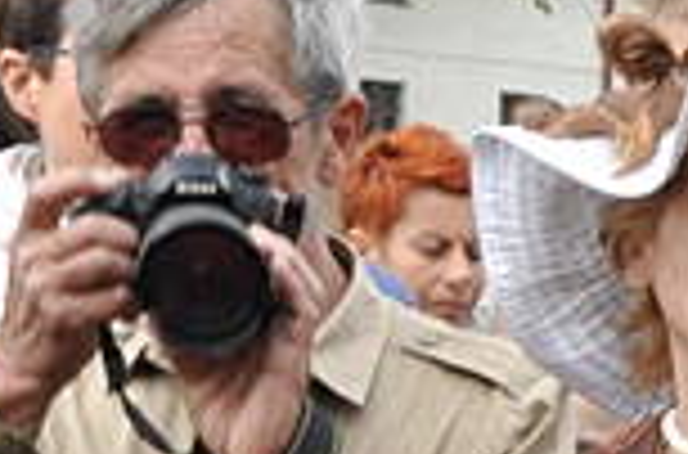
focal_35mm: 401
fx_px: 7640
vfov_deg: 3.4
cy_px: 636
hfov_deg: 5.0
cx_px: 1556
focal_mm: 48
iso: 1250
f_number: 16
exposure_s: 1/160
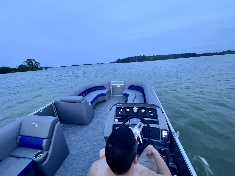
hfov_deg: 102.1
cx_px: 118
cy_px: 88
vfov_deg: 85.7
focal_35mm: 14
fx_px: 95
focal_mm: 2.22
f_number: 2.2
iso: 800
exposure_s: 1/60
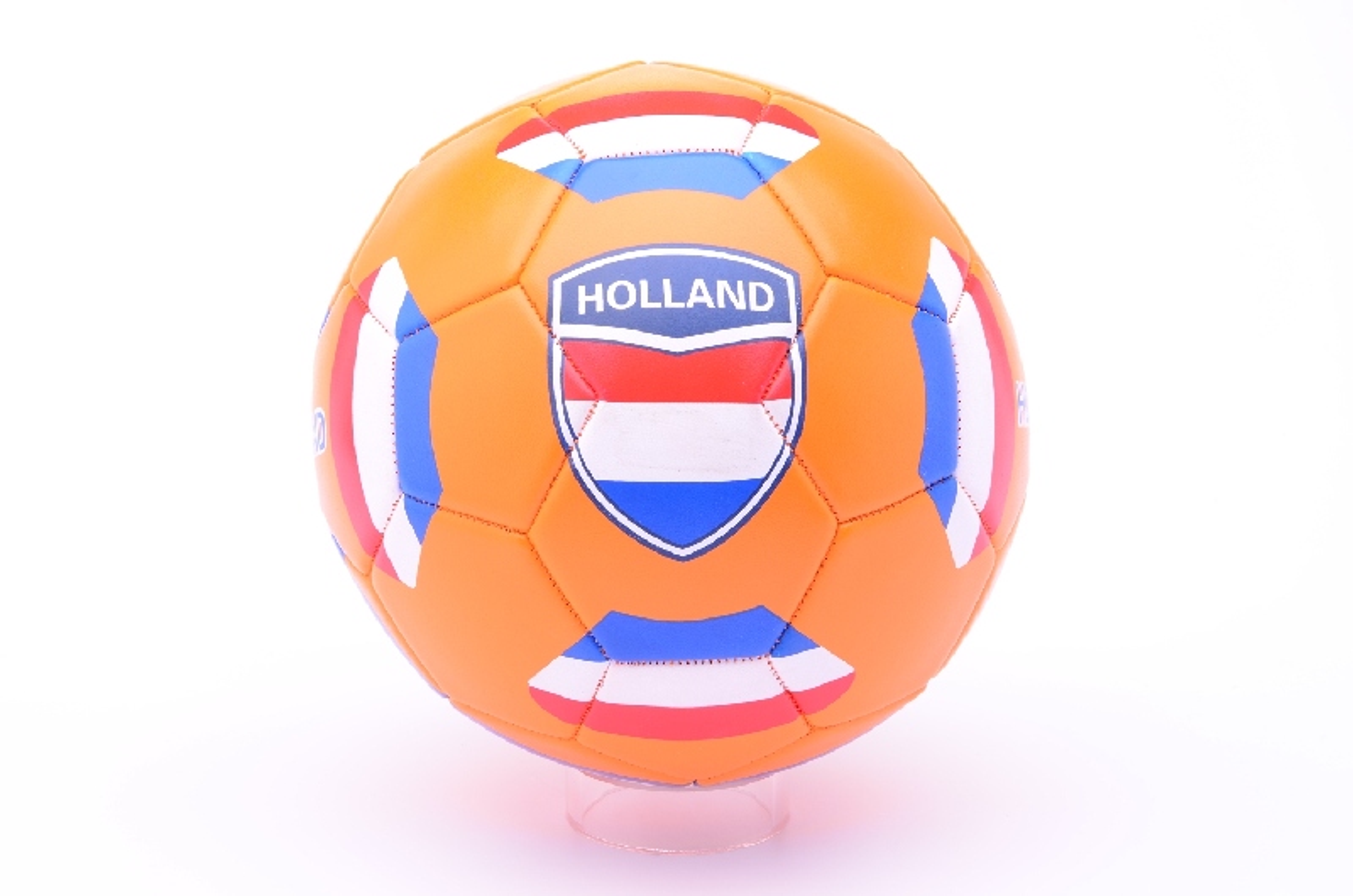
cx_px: 676
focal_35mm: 90
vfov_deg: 15.1
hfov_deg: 22.7
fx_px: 3376
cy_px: 448
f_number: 13
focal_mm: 60
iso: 100
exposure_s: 1/125
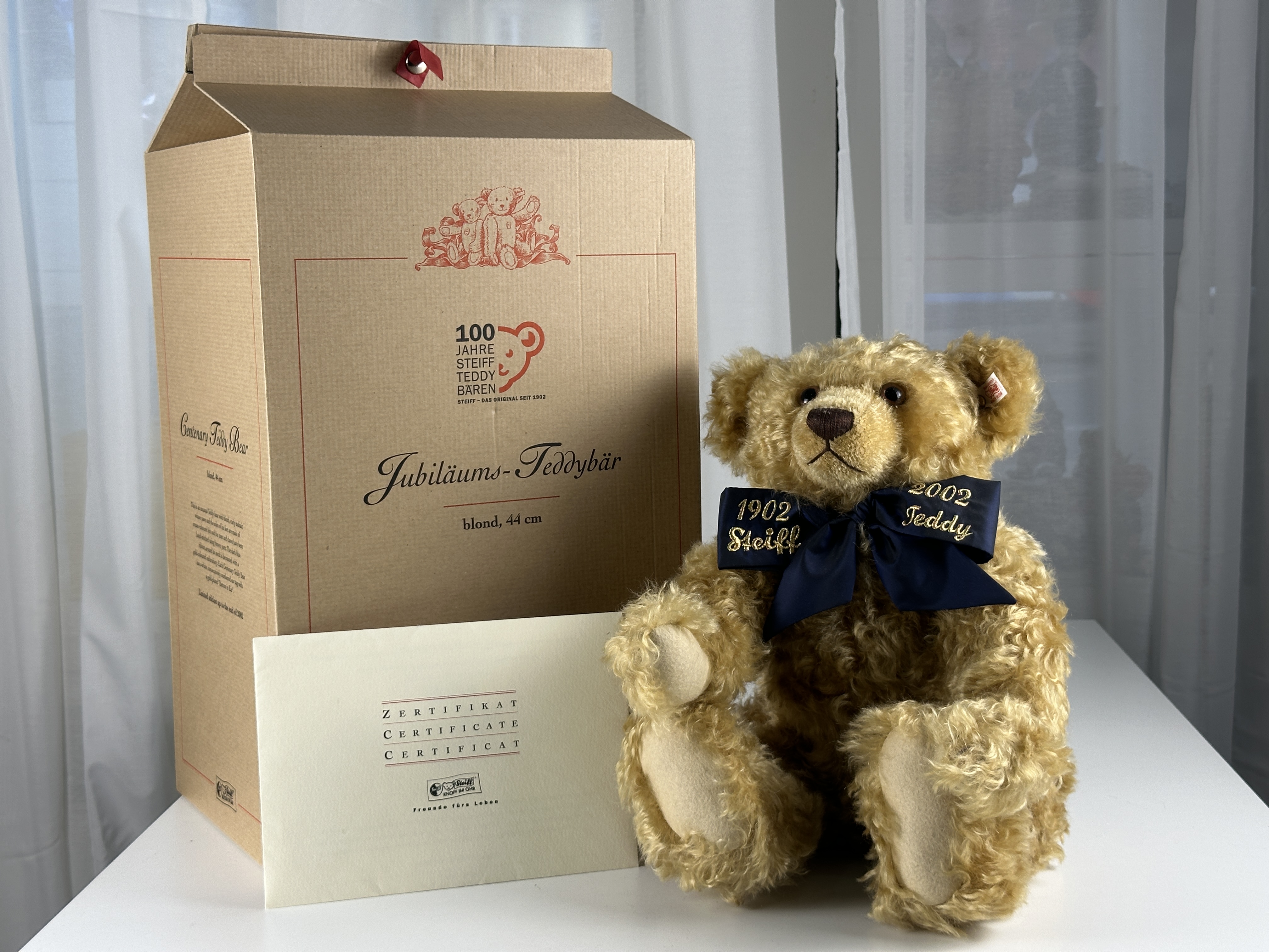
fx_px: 1760
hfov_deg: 39.7
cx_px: 634
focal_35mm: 48
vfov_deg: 30.3
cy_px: 476
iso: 50
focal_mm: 6.86
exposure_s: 1/100
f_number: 1.78
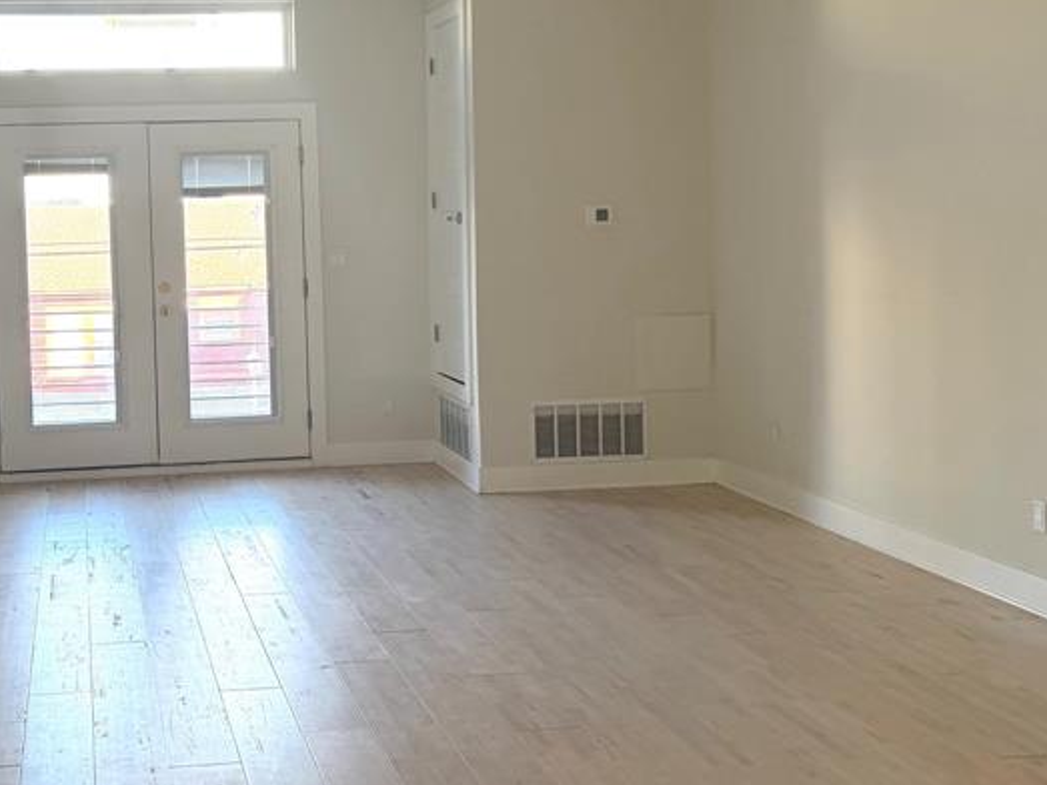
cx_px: 222
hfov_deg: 39.0
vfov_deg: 30.7
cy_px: 272
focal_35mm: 47
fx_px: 1421
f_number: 1.78
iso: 100
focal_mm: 6.76
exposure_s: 1/192
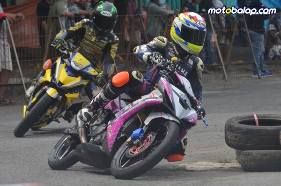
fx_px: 1869
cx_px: 140
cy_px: 93
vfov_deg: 5.7
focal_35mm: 240
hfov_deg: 8.6
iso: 500
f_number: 8
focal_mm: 160
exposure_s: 1/1000
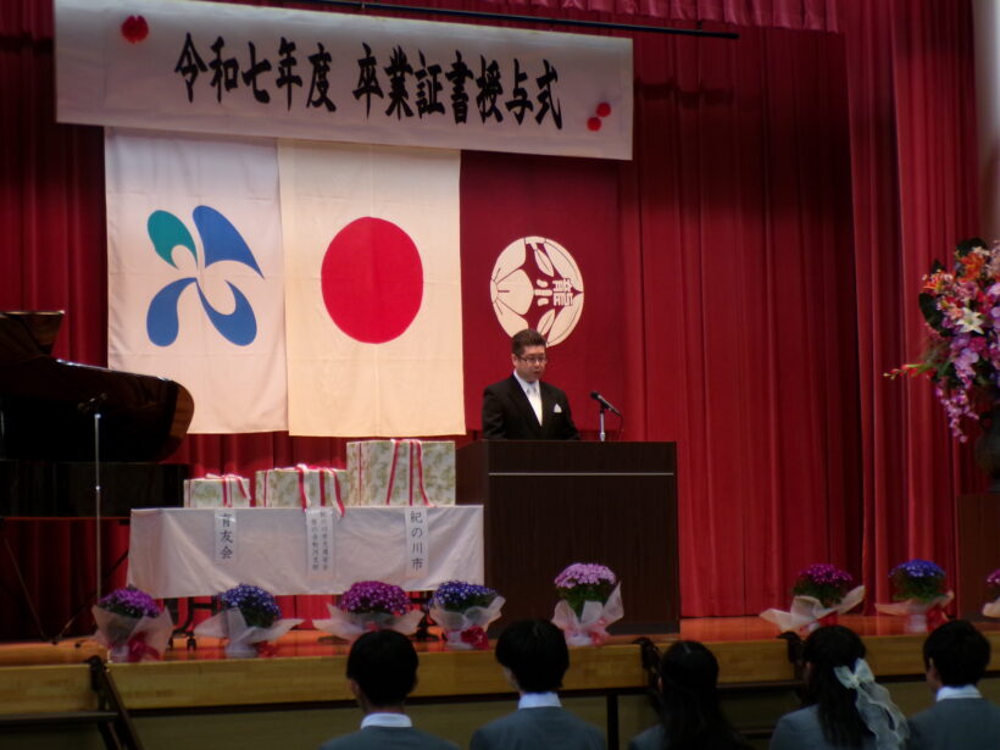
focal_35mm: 86
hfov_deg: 22.8
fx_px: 2484
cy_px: 375
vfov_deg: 17.2
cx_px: 500
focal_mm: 15.4
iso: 278
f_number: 4
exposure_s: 1/50
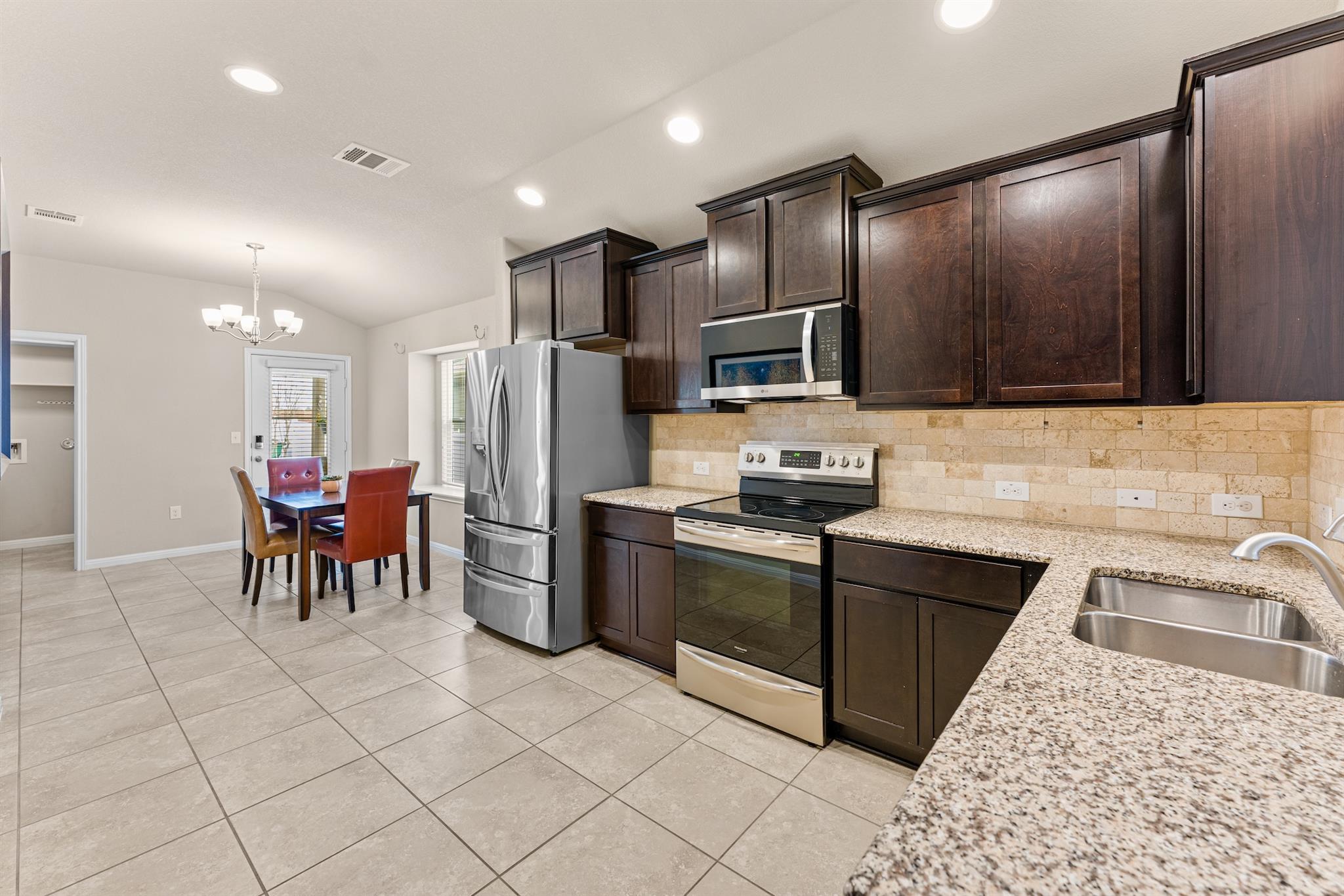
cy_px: 448
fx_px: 523
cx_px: 672
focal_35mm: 14
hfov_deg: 104.3
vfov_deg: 81.2
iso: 320
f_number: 6.3
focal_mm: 14
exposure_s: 1/2
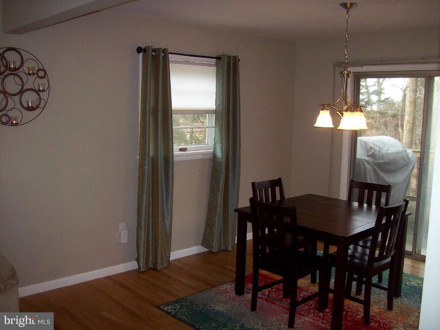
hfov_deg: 51.4
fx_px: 458
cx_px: 220
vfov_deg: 39.7
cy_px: 165
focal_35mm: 36
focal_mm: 6
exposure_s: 1/64
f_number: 2.7
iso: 80
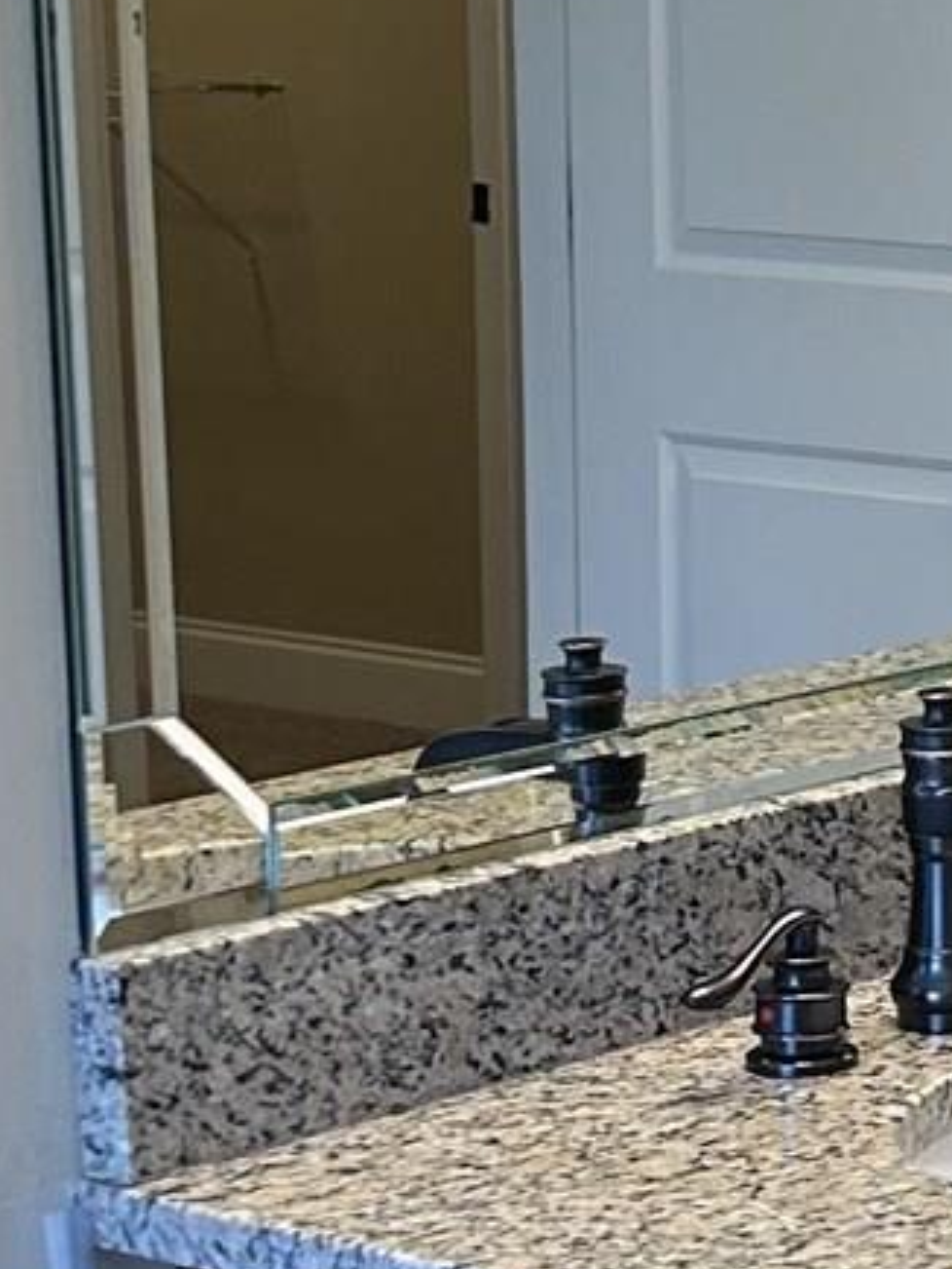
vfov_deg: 14.3
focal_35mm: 138
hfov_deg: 10.0
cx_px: 1881
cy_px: 515
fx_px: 5055
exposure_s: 1/120
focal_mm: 5.7
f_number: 1.5
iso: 100
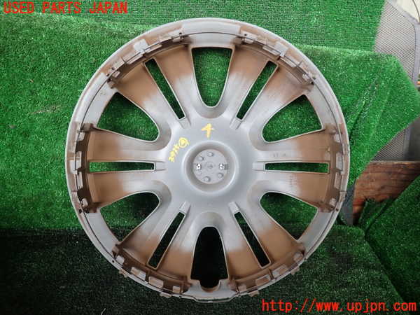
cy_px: 158
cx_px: 210
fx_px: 303
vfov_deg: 54.9
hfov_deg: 69.4
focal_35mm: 25
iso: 100
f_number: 2
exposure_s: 1/60
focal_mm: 4.5
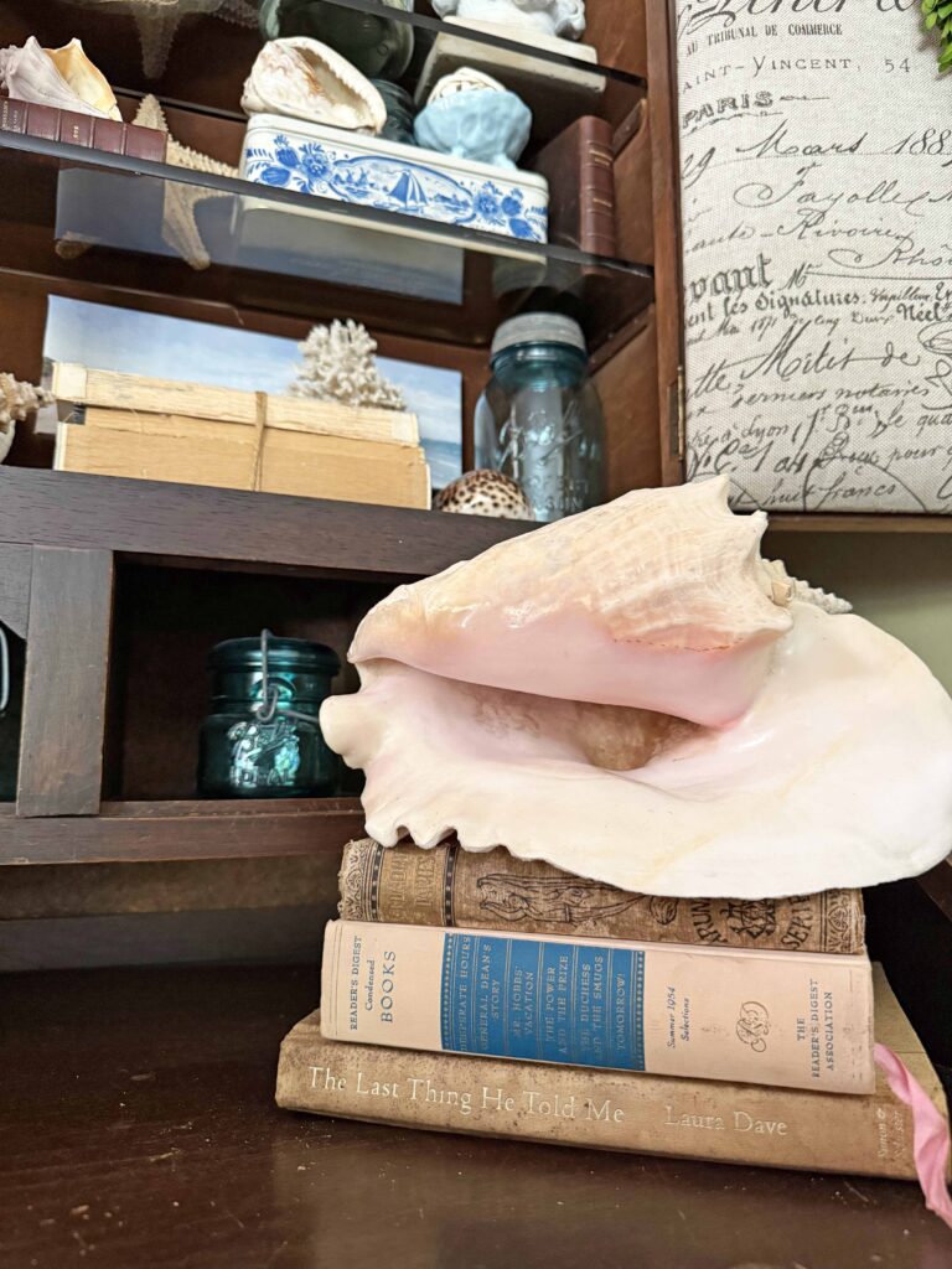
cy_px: 634
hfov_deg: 56.8
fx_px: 880
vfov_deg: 71.6
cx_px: 476
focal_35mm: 24
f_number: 1.78
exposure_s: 1/60
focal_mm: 6.76
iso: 640
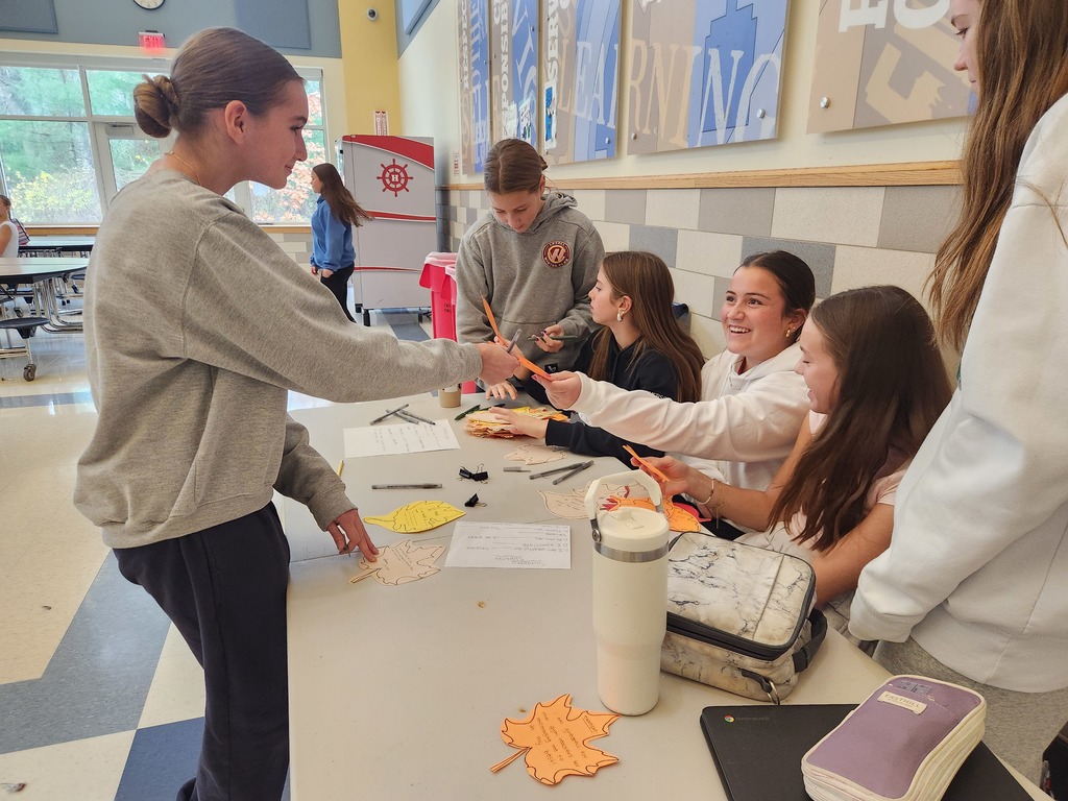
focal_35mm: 23
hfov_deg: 73.9
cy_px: 400
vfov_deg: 58.9
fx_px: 710
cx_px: 534
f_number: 1.8
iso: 320
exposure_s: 1/120
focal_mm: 5.4
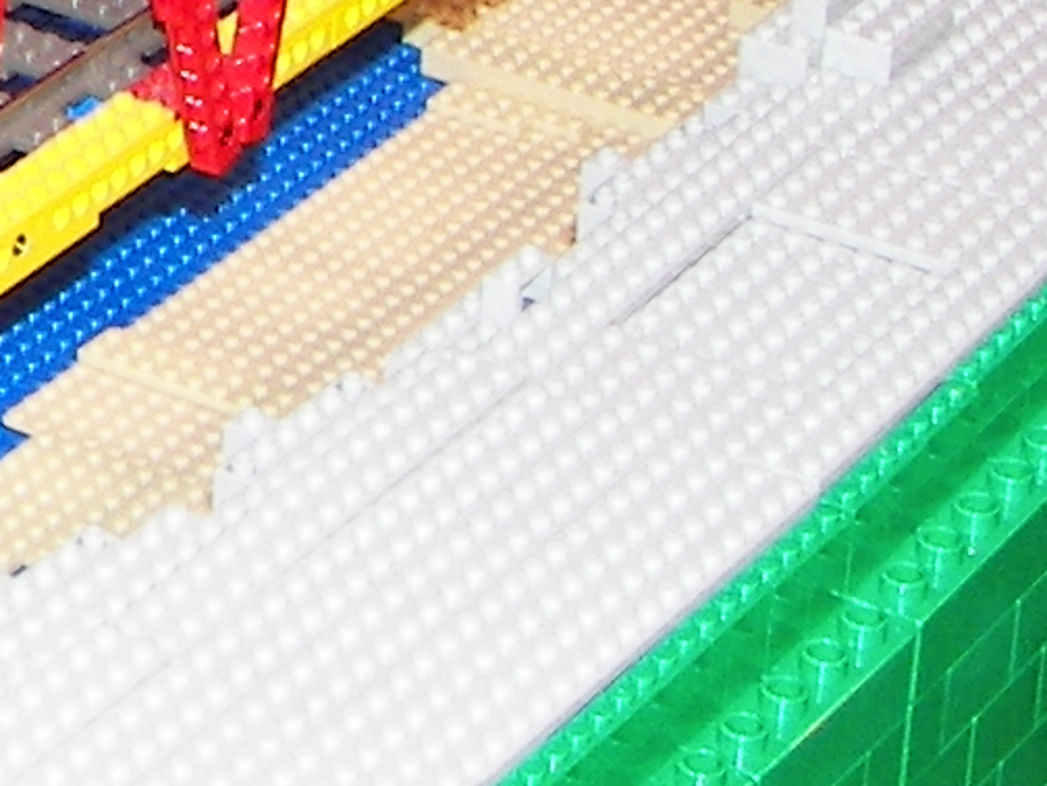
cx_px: -764
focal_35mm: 185
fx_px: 5596
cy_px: -426
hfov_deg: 10.2
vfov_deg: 7.9
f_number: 2.8
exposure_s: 1/30
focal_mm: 6
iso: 100
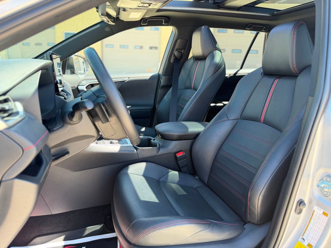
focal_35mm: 24
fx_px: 229
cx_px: 166
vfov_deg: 56.8
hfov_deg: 71.6
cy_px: 124
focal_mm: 6.76
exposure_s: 1/224
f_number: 1.78
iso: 160
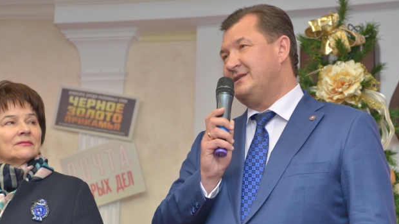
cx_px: 211
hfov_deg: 17.7
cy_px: 178
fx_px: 1280
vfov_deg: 10.0
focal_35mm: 121
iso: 560
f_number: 3.5
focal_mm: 70
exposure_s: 1/160
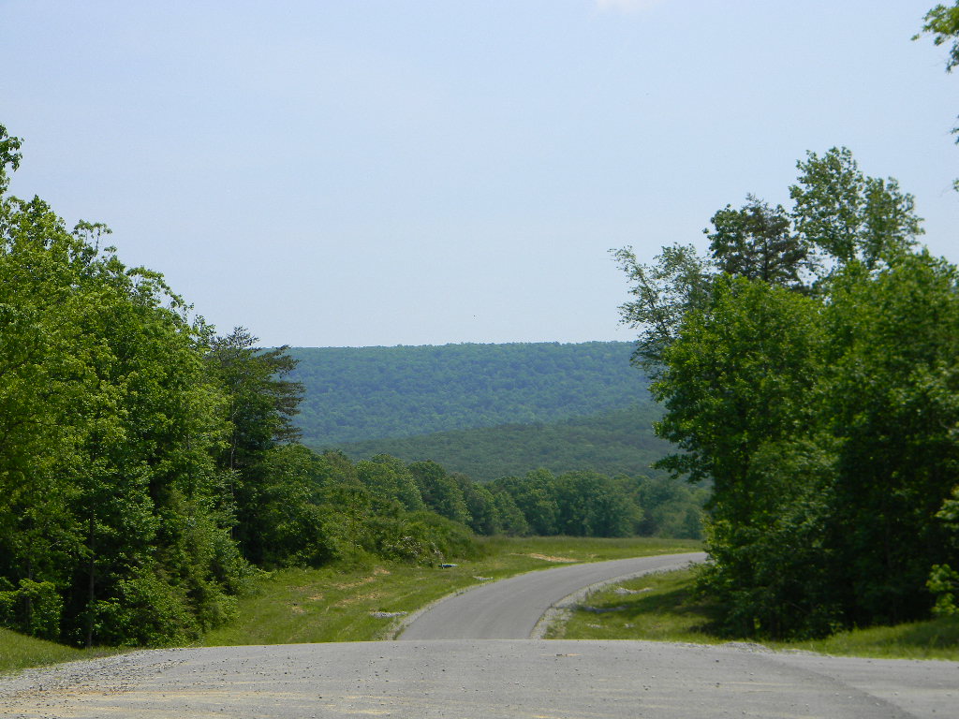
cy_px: 360
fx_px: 1856
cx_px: 480
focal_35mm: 67
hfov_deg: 29.0
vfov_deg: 21.9
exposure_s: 1/794
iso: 80
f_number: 4.3
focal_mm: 12.2
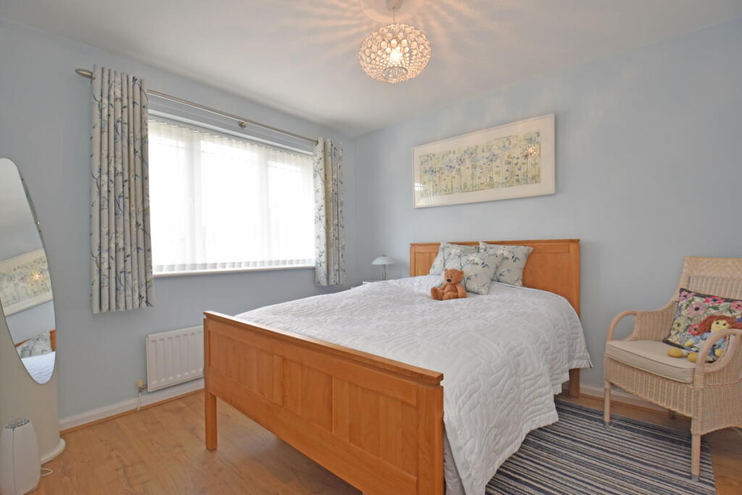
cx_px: 371
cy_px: 248
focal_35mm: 15
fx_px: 309
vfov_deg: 77.3
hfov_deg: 100.4
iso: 500
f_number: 5
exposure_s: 1/200
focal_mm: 10
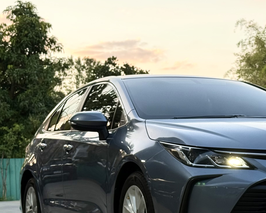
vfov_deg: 14.9
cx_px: 216
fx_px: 811
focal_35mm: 103
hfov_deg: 18.4
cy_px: 167
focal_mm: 6.76
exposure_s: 1/121
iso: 50
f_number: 1.78
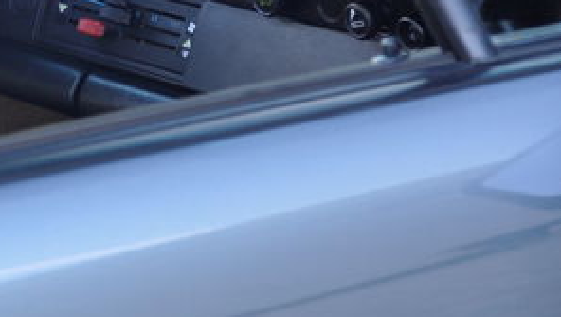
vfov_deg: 4.0
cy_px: -84
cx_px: -138
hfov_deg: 7.0
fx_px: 4546
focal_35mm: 305
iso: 500
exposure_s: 1/50
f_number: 5
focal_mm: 75
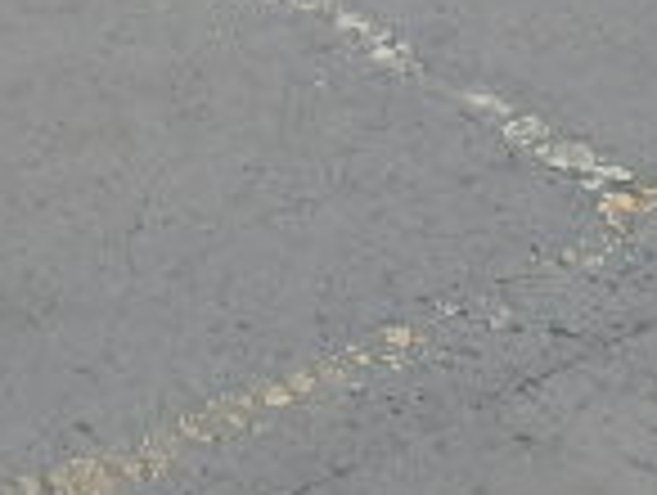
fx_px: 1749
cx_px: -225
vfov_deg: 13.9
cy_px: -454
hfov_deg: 19.4
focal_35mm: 92
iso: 125
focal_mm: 3.7
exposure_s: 1/320
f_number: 3.5
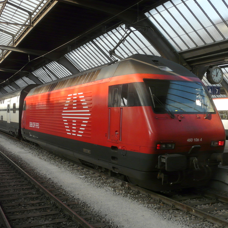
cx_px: 110
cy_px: 117
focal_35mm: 42
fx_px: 313
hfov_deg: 40.0
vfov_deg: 40.0
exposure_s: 1/125
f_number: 4
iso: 100
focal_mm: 5.5
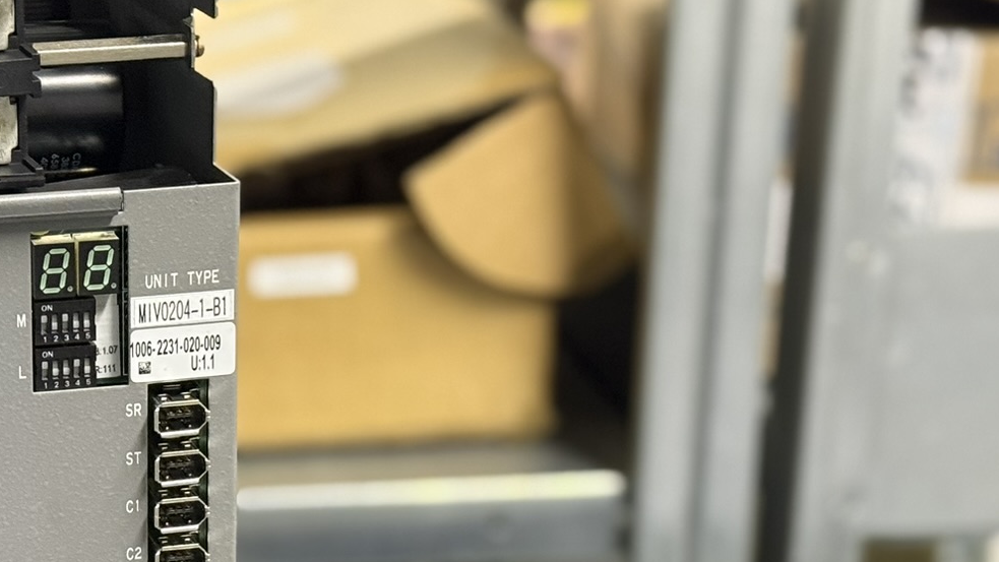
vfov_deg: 10.9
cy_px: 648
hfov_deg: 19.1
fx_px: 2887
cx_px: 3
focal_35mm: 109
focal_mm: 6.76
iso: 250
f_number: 1.78
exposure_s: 1/33
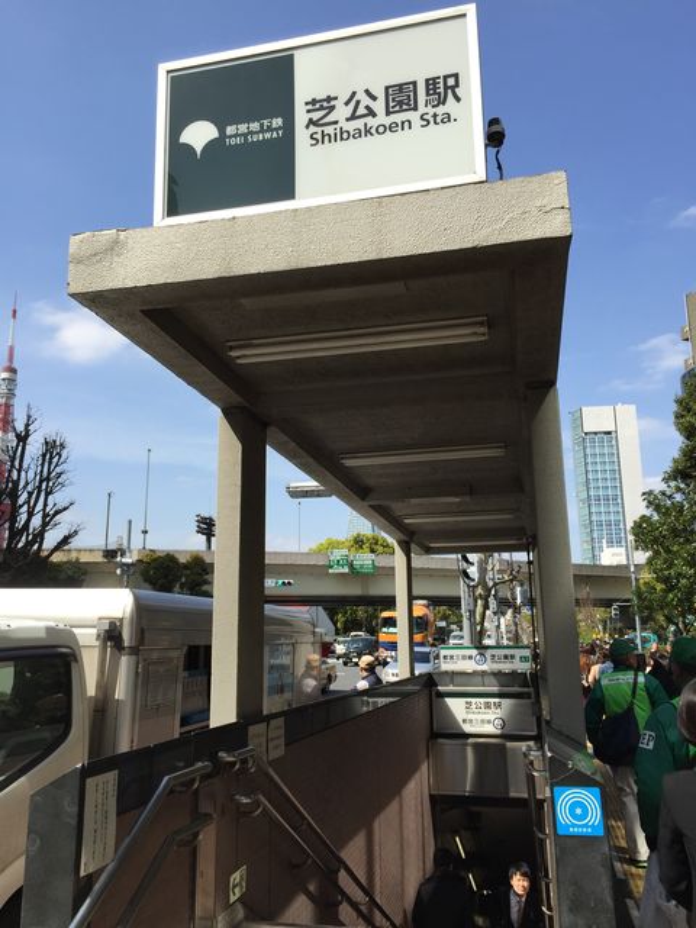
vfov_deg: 61.7
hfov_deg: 48.2
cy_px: 464
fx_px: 777
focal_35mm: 29
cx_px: 348
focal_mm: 4.15
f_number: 2.2
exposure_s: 1/1721
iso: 32
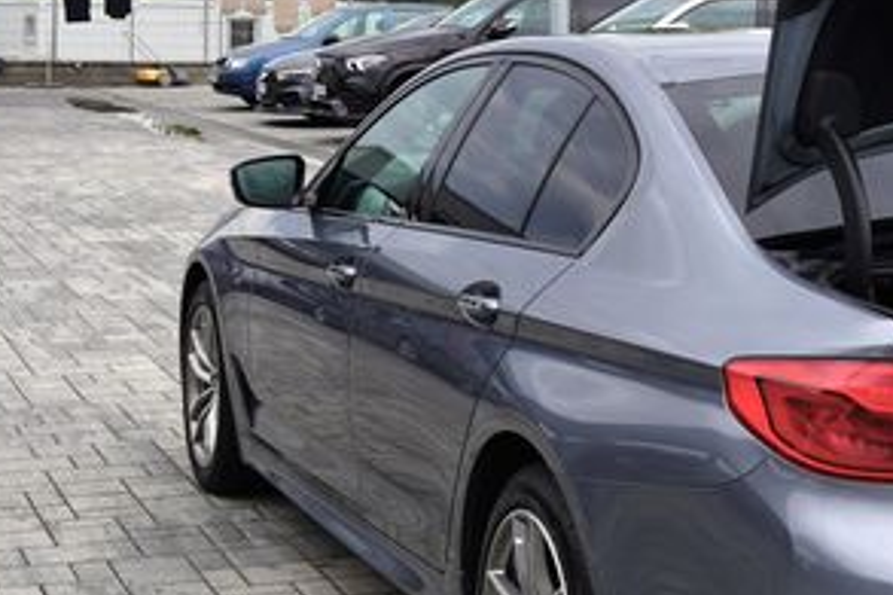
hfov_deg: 23.2
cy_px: 2
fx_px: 2082
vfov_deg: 15.9
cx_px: 884
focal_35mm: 84
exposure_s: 1/125
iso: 100
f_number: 8
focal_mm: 24
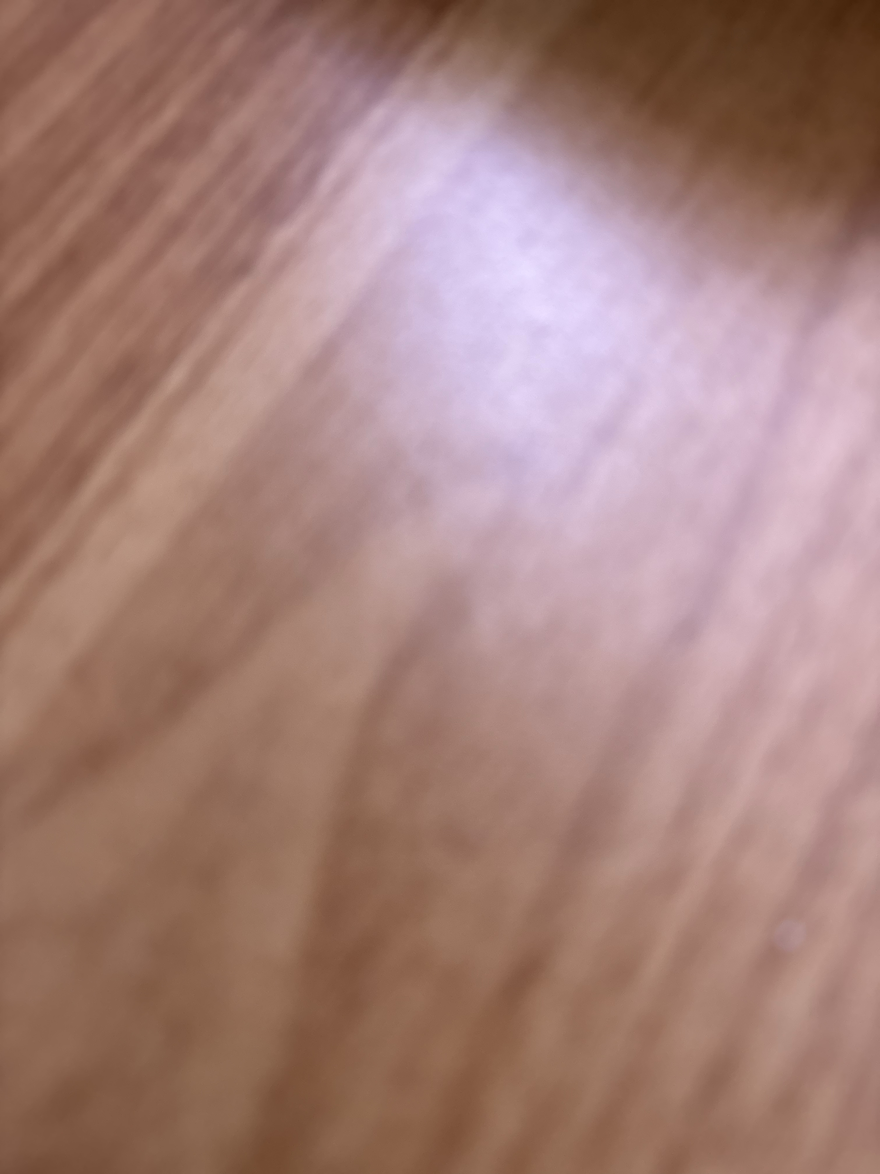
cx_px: 440
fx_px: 881
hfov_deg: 53.1
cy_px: 587
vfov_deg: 67.3
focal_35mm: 26
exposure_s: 1/57
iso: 500
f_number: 1.6
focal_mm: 5.96
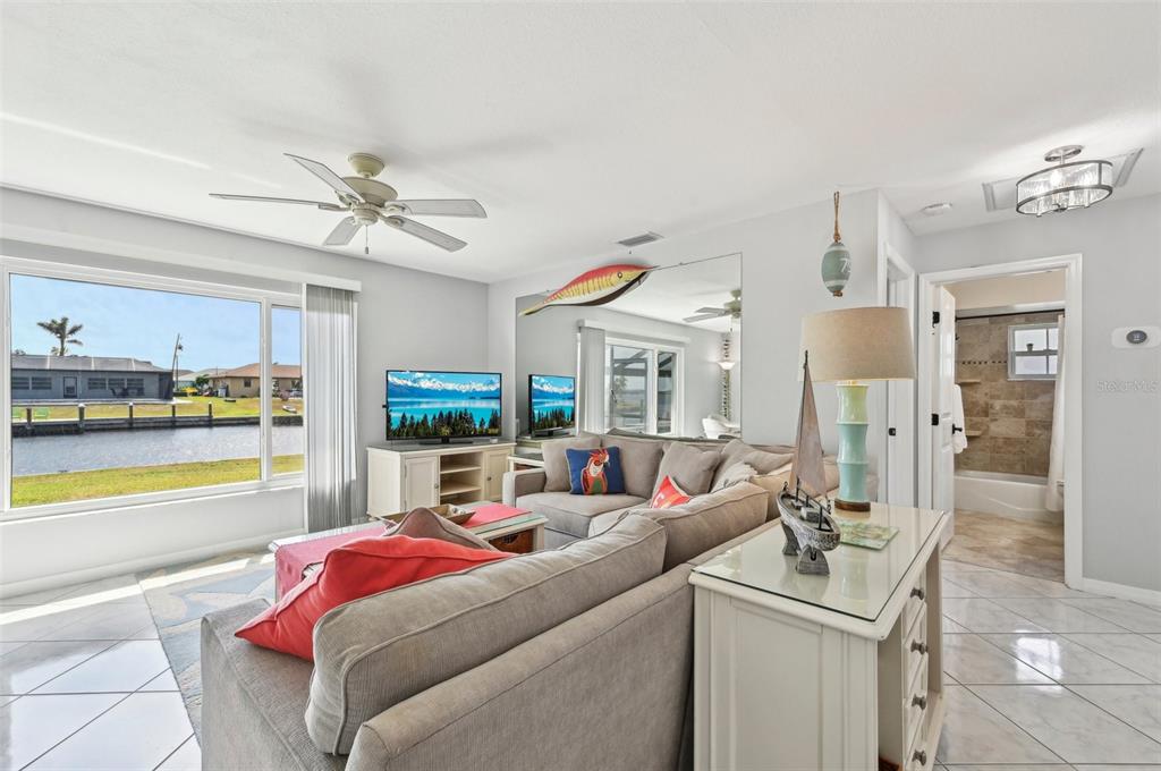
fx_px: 451
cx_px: 580
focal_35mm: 14
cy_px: 386
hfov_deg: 104.3
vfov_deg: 81.1
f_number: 8
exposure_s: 1/200
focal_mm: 14
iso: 400
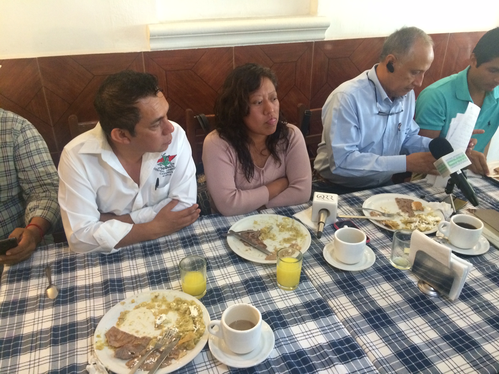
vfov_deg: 46.8
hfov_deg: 60.0
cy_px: 187
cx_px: 250
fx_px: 432
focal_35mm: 30
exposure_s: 1/30
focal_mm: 4.12
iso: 320
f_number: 2.2
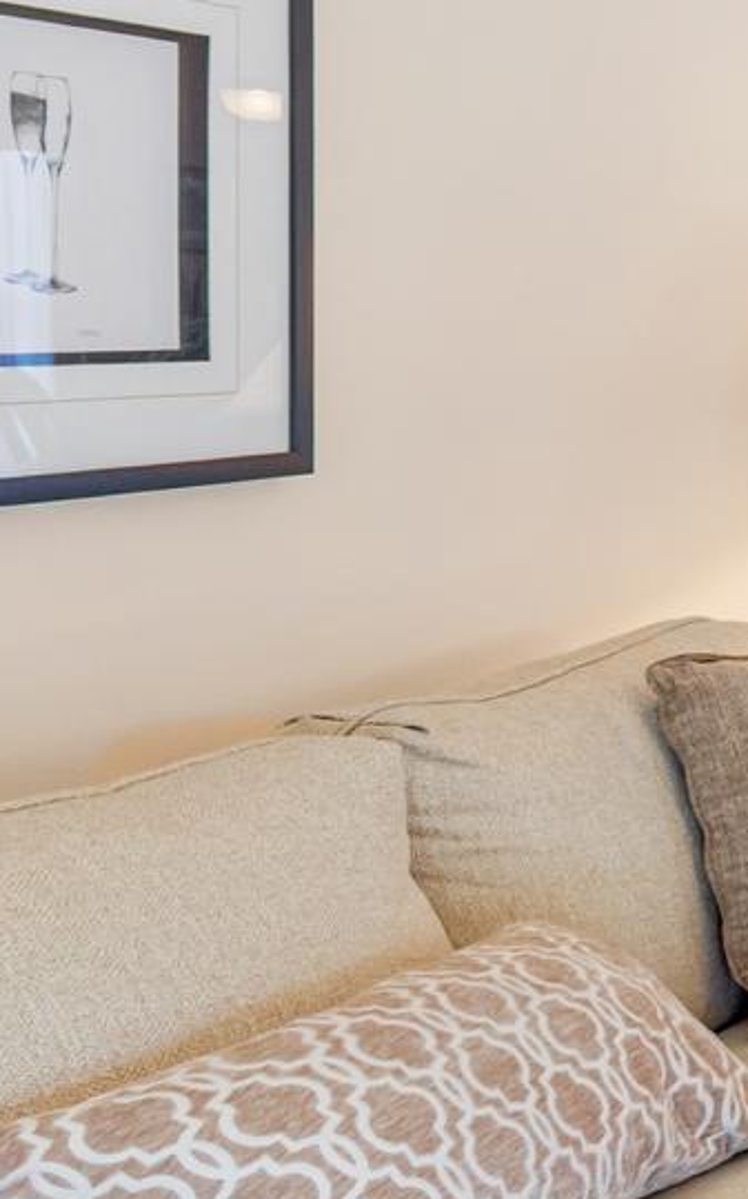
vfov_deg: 34.4
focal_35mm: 58
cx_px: 2007
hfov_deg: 13.0
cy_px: 308
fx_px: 1894
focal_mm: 10
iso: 400
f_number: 9
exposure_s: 1/8
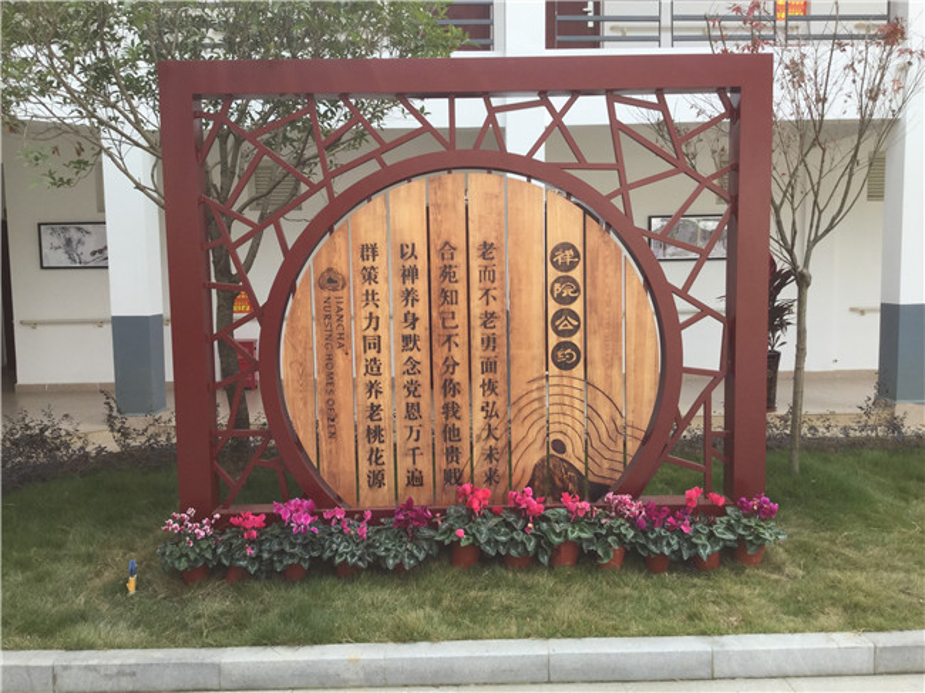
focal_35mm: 31
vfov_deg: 45.4
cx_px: 462
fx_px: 828
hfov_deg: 58.4
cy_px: 346
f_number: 2.4
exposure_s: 1/200
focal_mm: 3.3
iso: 25
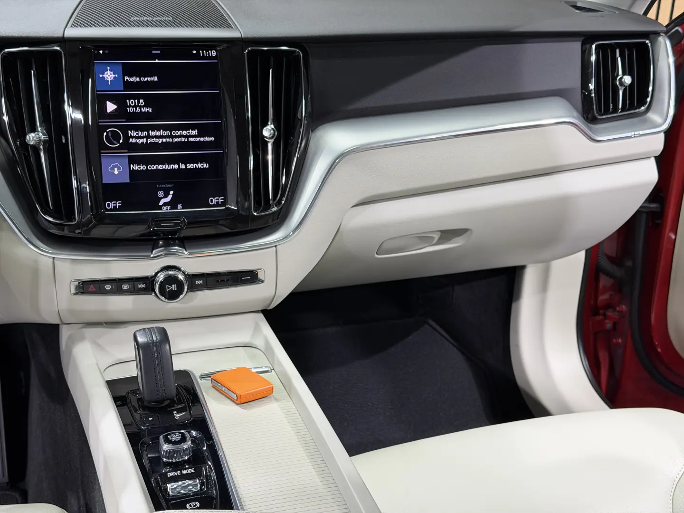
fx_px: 948
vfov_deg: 30.3
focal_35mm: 48
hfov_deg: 39.7
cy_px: 256
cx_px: 342
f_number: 1.78
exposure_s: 1/33
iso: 200
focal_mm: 6.76
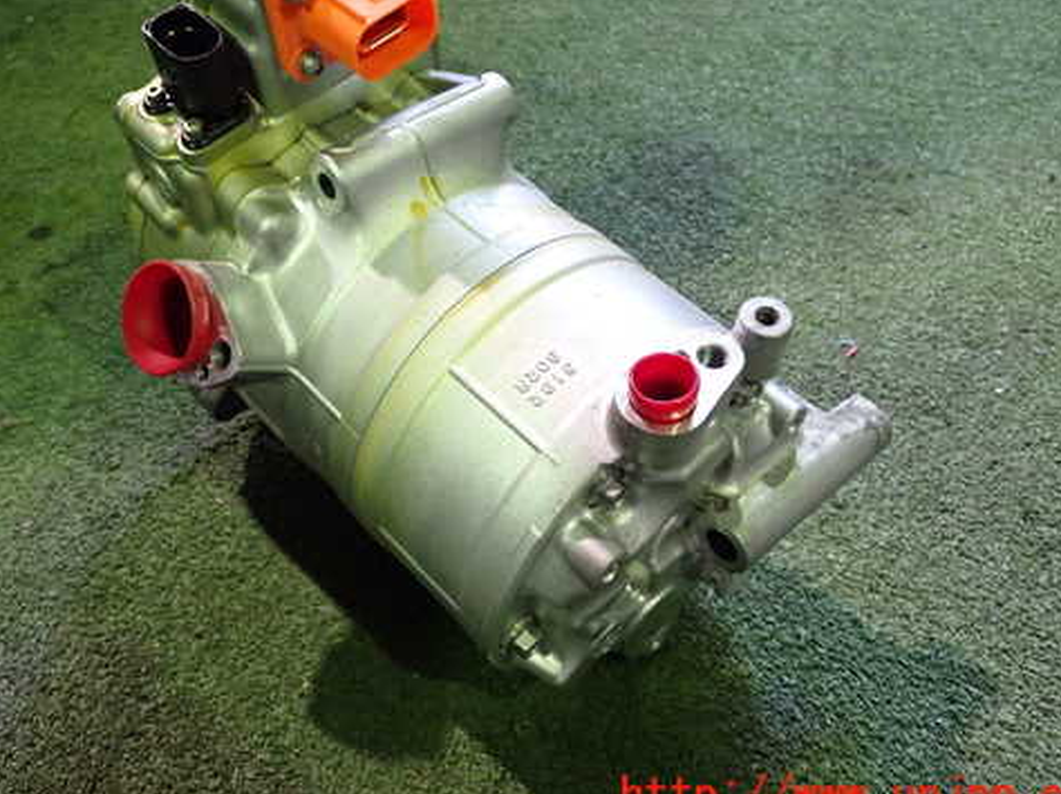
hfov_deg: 48.8
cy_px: 322
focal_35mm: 38
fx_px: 1164
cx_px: 454
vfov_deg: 37.6
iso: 640
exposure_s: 1/50
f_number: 2.3
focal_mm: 5.4
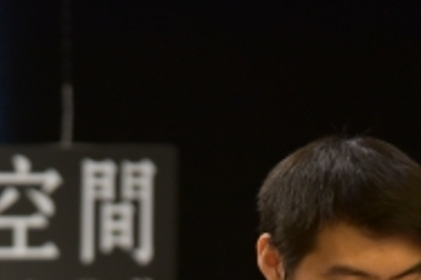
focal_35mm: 639
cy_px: 403
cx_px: 67
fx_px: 7466
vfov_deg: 2.1
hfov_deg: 3.2
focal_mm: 200
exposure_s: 1/125
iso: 1250
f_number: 2.8
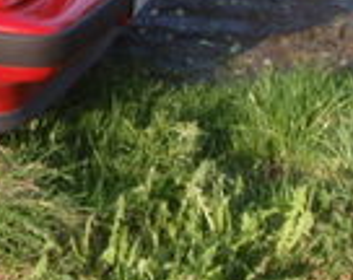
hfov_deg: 12.9
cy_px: -99
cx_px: -371
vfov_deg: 11.6
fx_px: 1344
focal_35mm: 129
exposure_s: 1/80
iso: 64
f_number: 4
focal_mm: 5
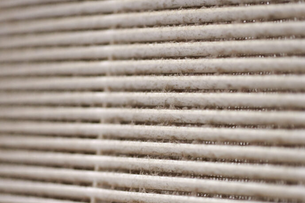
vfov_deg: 11.7
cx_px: 159
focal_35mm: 117
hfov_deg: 17.5
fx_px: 991
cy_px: 109
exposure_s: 1/125
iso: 640
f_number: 3.2
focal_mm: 105
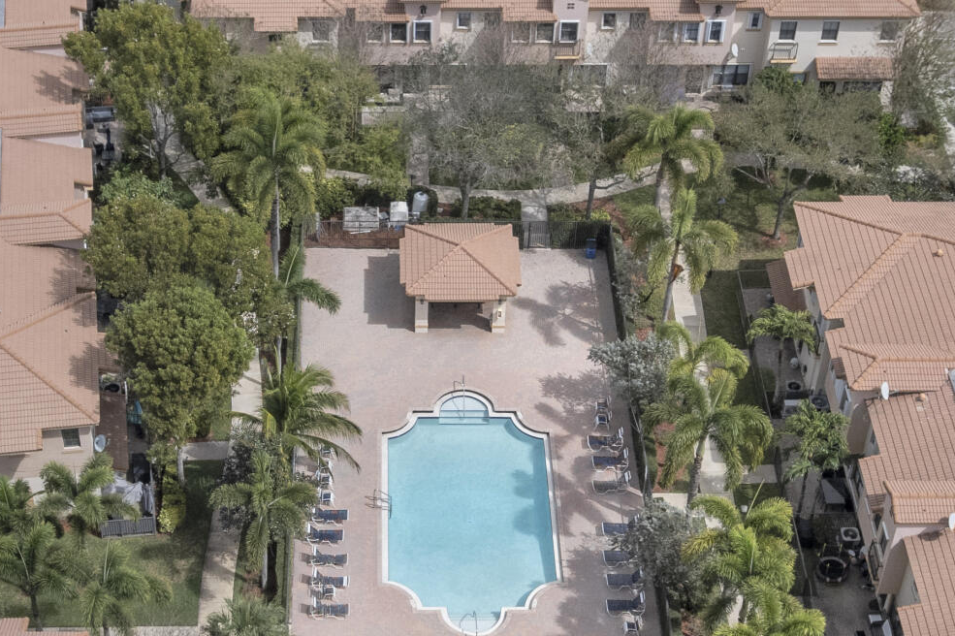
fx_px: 1777
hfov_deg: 30.0
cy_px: 457
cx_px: 363
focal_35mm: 67
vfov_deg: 20.2
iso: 110
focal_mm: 8.38
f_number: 2.8
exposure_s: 1/2500
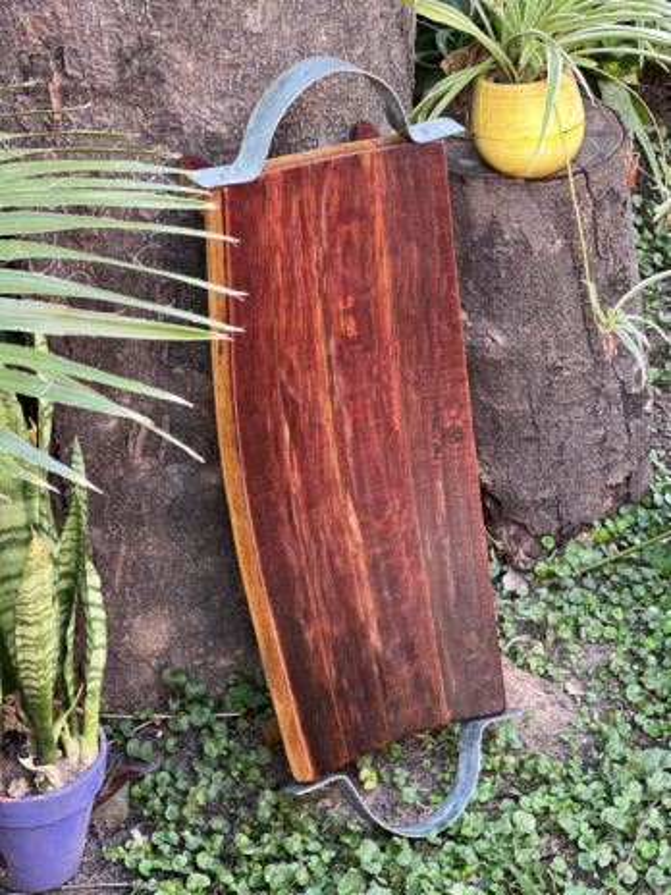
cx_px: 336
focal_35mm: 77
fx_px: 1990
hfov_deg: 19.1
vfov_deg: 25.3
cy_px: 448
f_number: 2.8
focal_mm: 9
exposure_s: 1/40
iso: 200
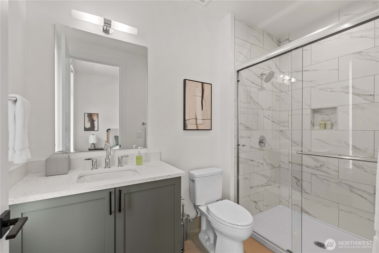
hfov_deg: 100.4
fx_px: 158
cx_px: 190
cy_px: 126
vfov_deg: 77.4
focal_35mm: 15
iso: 200
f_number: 8
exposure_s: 1/13
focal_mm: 15
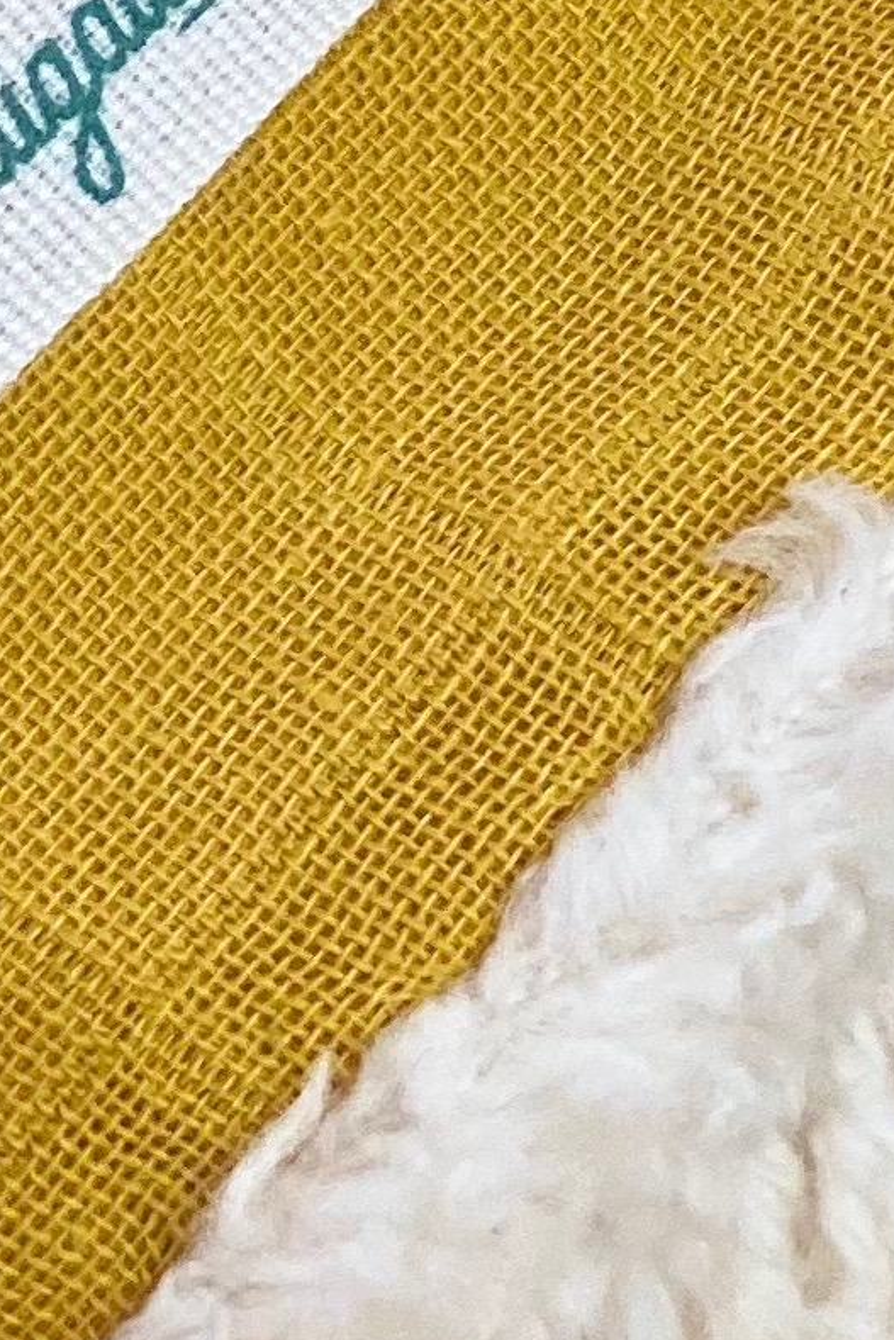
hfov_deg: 5.0
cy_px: -1496
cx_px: 519
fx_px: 10276
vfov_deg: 7.1
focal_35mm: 276
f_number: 2
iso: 50
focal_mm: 6
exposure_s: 1/100
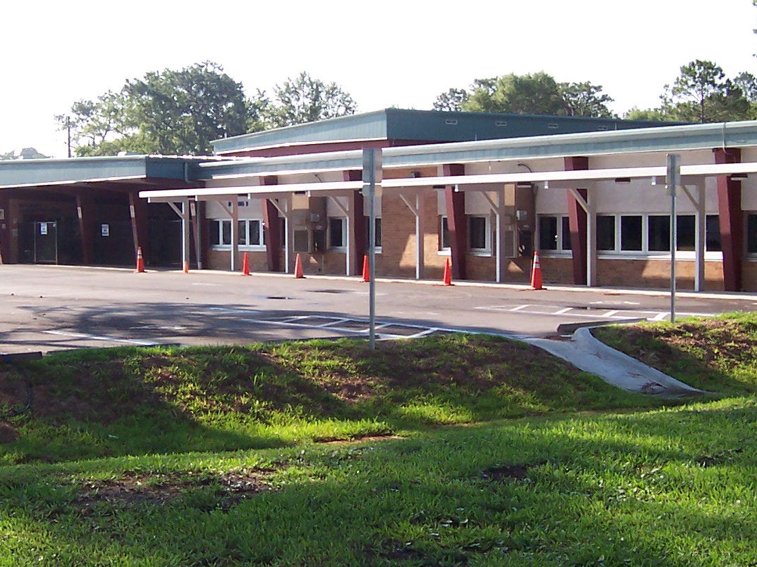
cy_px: 281
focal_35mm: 67
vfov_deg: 21.9
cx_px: 284
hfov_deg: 28.9
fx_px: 1465
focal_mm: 5.6
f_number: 4
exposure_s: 1/350
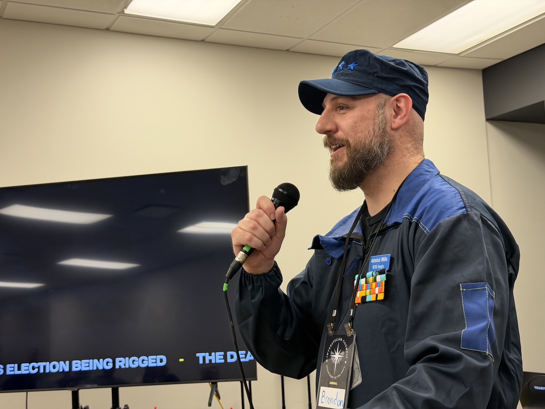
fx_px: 756
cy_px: 204
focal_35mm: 48
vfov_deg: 30.3
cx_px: 272
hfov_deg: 39.7
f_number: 1.78
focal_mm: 6.76
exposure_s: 1/60
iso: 64
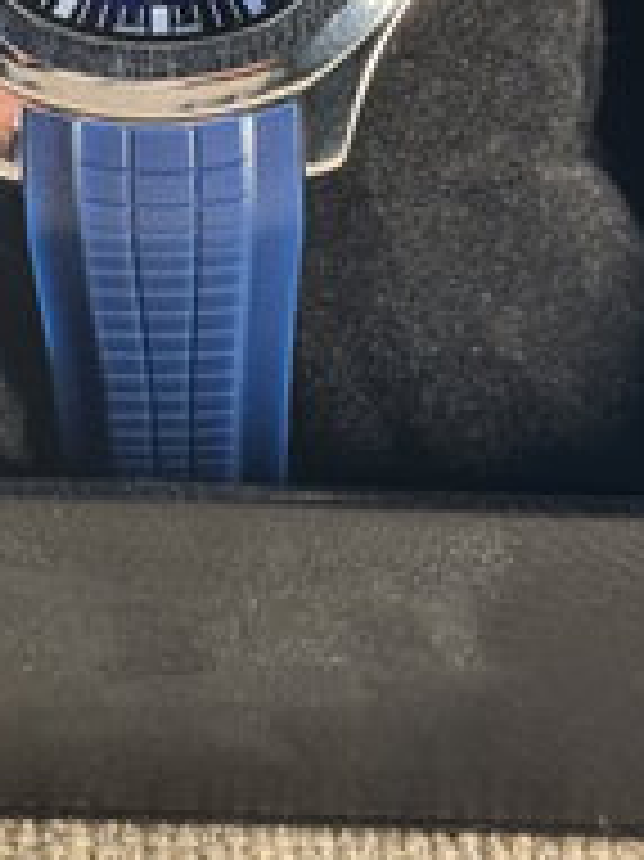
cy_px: 70
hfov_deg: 11.0
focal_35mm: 134
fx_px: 3328
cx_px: 162
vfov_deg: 14.6
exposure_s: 1/59
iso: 160
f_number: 1.78
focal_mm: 6.76
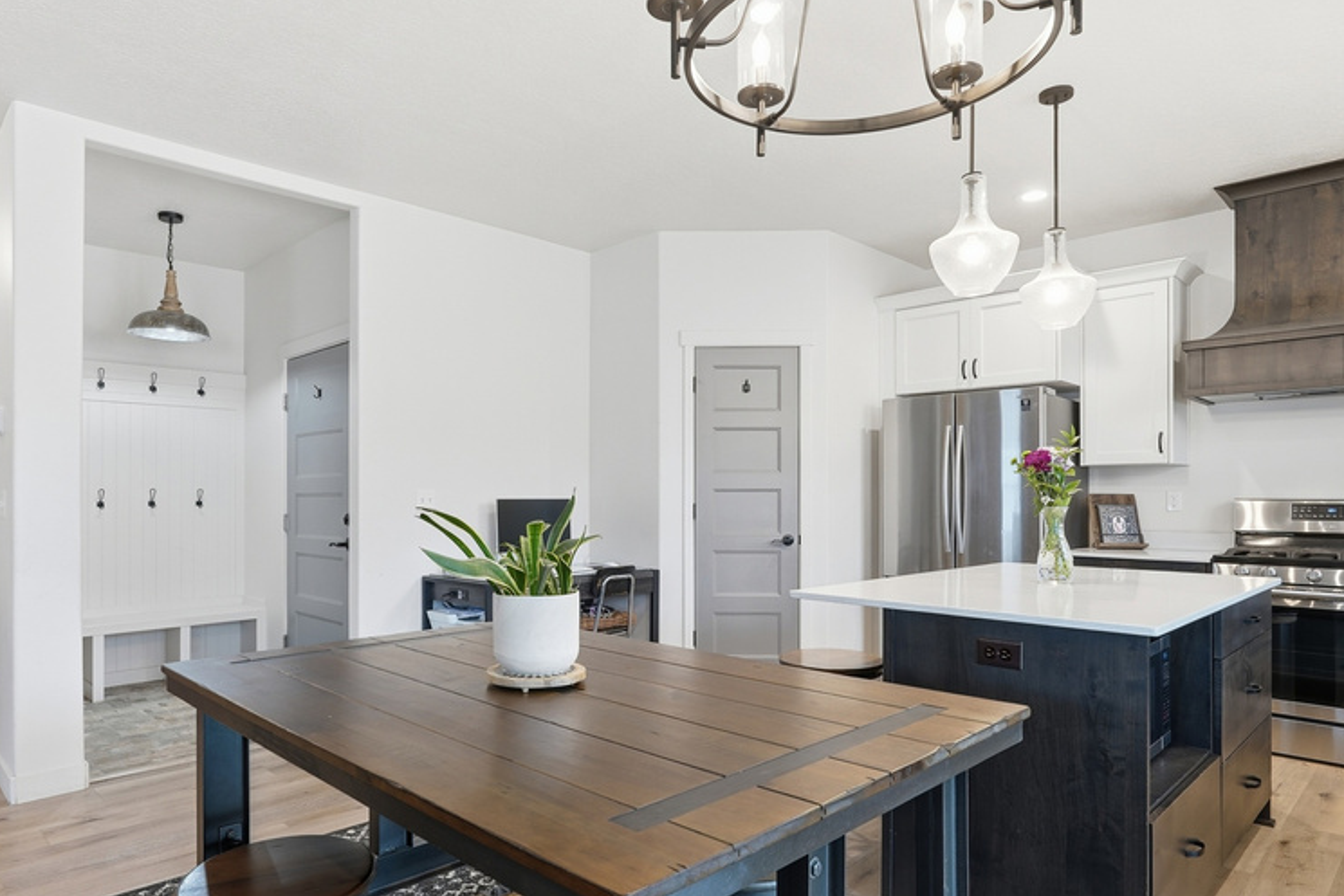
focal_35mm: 22
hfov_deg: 78.4
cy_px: 475
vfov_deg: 57.2
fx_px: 821
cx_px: 608
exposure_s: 1/80
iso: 250
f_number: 9
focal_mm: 16
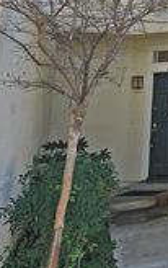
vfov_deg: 32.1
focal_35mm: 61
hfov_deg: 15.2
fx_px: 442
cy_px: 28
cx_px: 377
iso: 100
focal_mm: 13
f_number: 5.6
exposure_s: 1/125
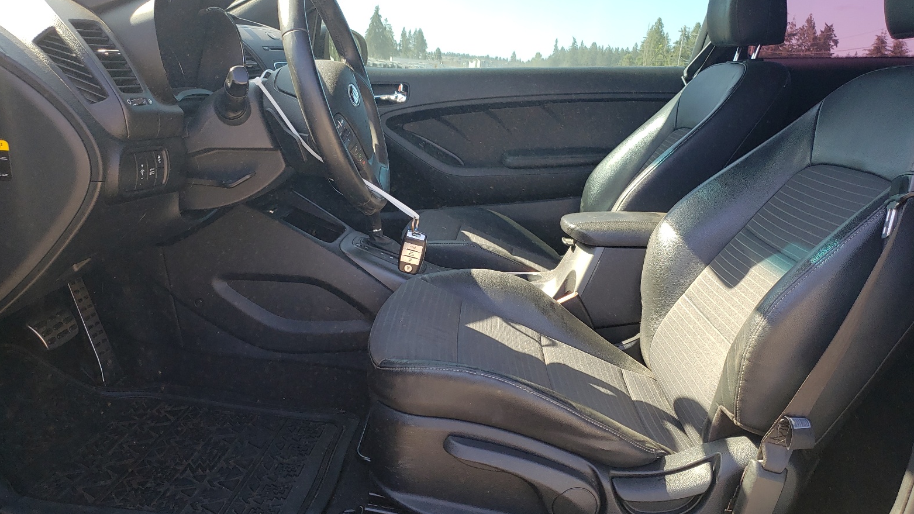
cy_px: 255
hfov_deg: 66.1
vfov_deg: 40.2
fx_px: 703
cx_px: 456
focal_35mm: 29
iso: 50
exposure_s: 1/303
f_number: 1.5
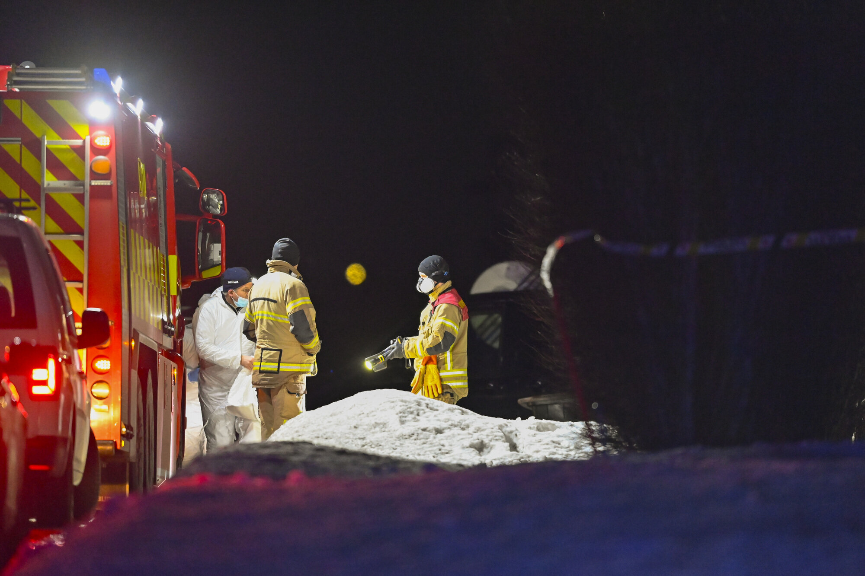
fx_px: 9610
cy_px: 288
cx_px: 432
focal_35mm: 400
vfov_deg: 3.4
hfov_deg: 5.2
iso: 12800
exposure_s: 1/125
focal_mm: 400
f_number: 2.8
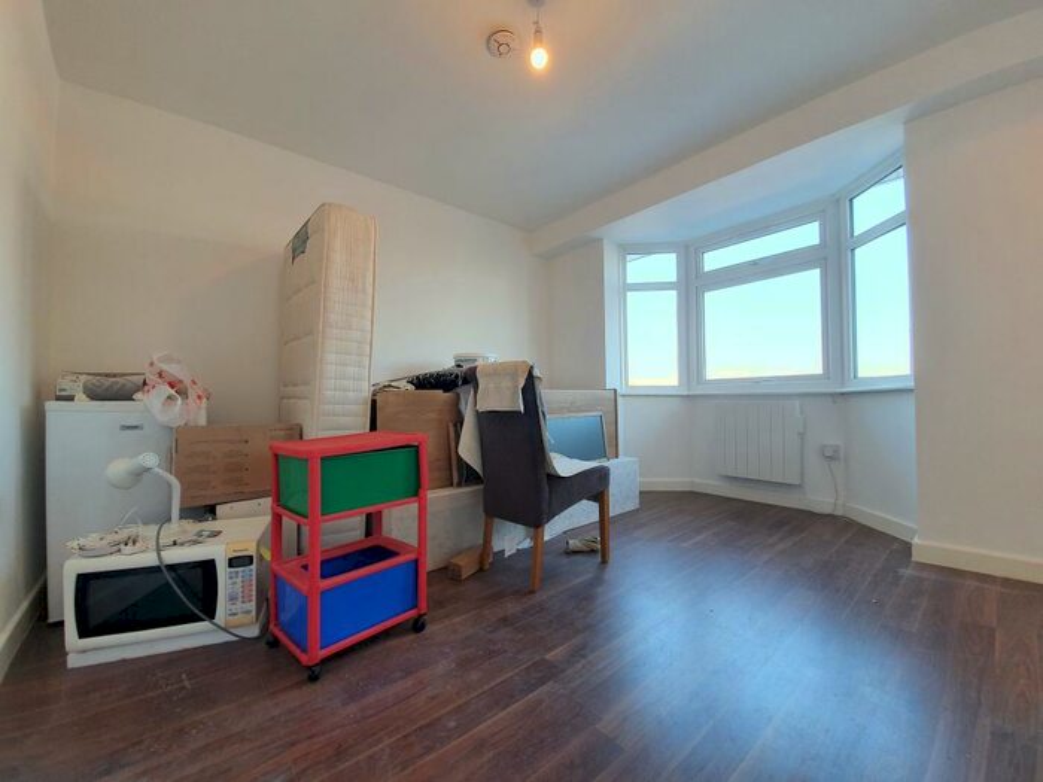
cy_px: 391
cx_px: 522
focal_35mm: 13
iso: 50
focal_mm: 1.8
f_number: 2.2
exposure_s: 1/50
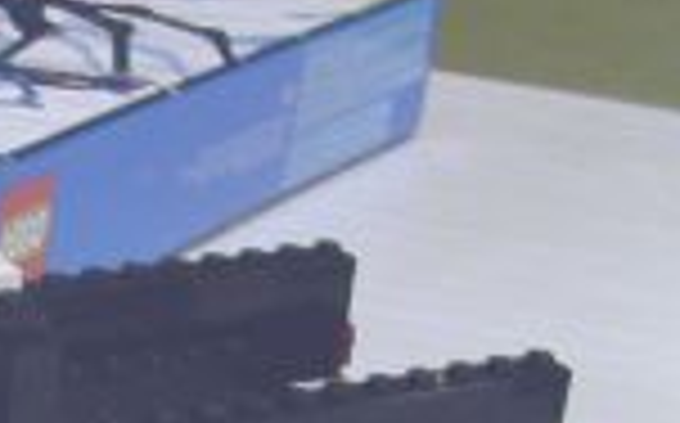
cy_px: 803
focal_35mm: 130
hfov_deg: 15.7
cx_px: -54
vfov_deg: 9.5
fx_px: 2407
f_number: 2.7
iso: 100
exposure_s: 1/13.8
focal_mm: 5.6
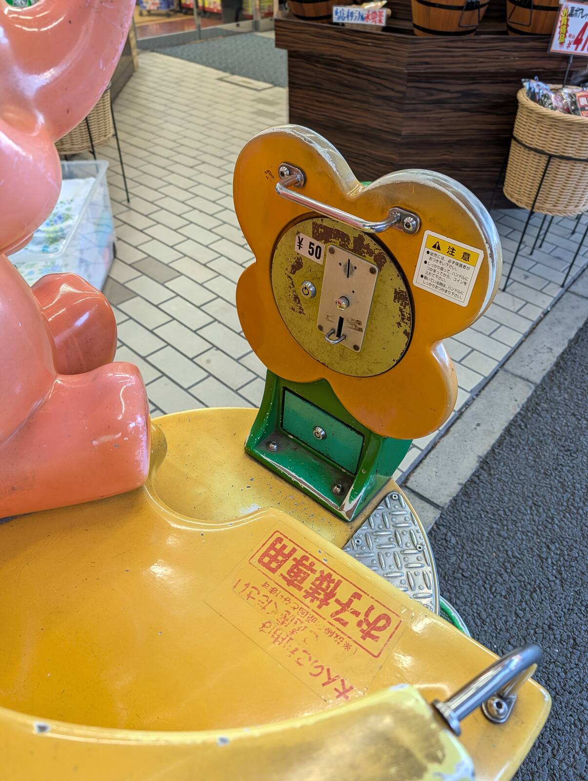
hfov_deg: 56.9
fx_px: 542
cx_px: 294
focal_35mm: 24
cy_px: 390
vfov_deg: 71.5
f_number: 1.68
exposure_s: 1/138
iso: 21
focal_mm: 6.9
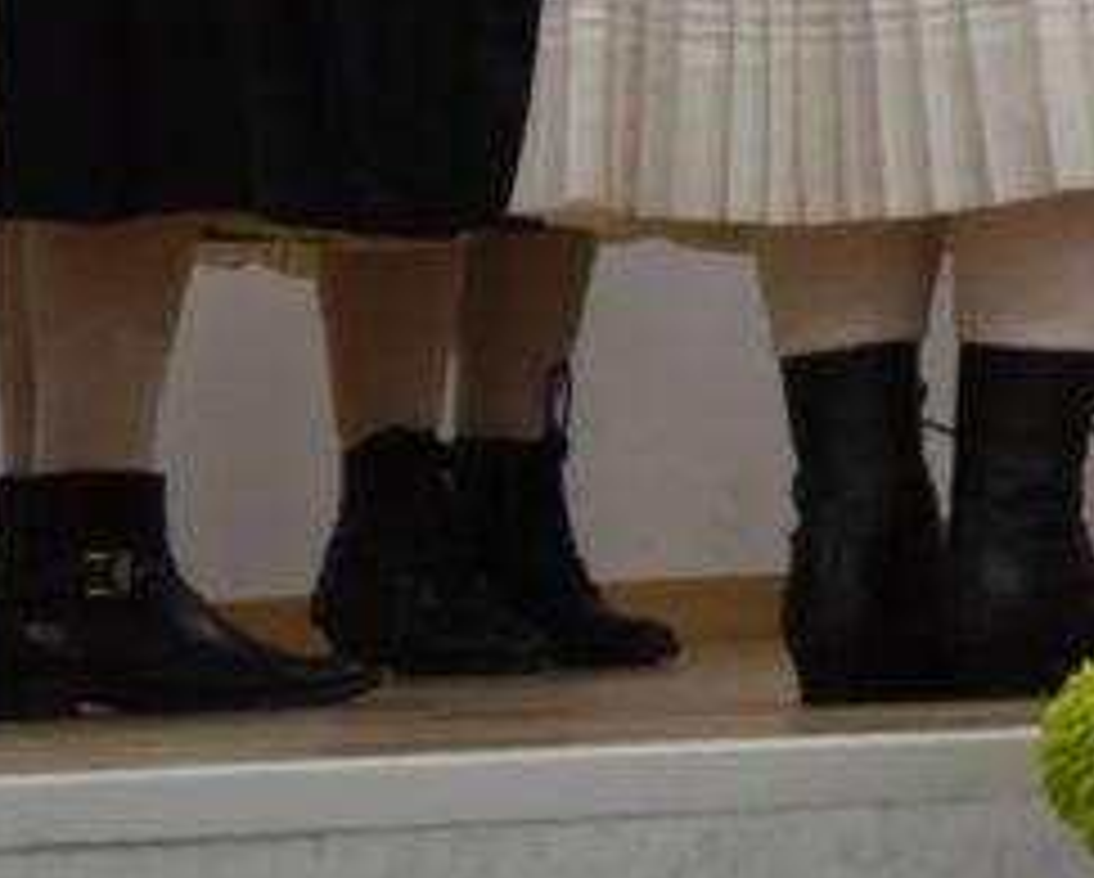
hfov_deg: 5.9
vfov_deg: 4.8
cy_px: -752
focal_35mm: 321
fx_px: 10406
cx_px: 1918
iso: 900
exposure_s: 1/125
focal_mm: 44
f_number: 4.5
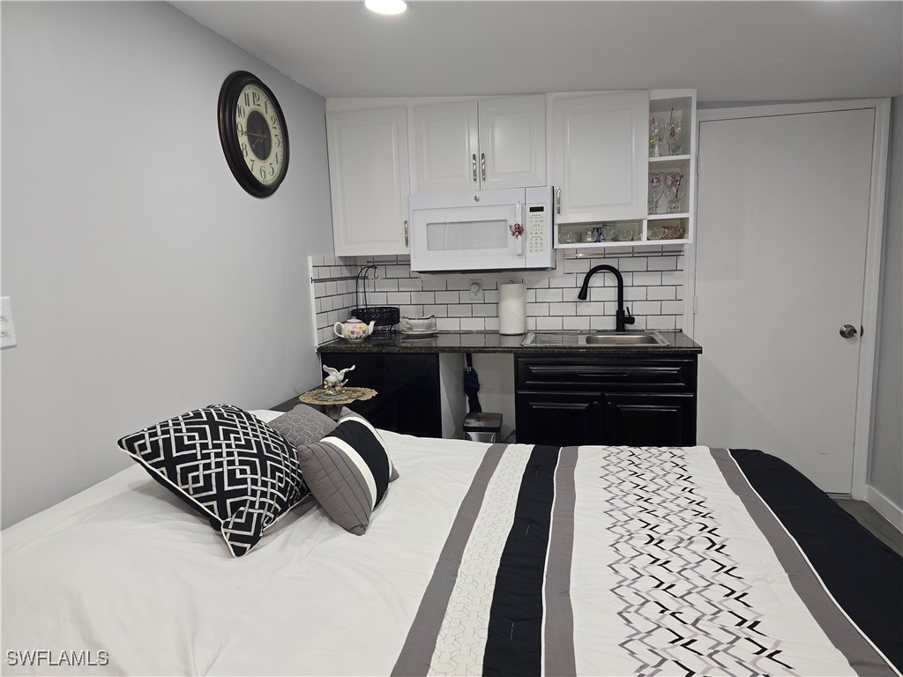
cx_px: 452
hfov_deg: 73.9
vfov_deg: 58.9
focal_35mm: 23
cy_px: 338
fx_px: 600
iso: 80
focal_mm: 6.3
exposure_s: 1/60
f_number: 1.7
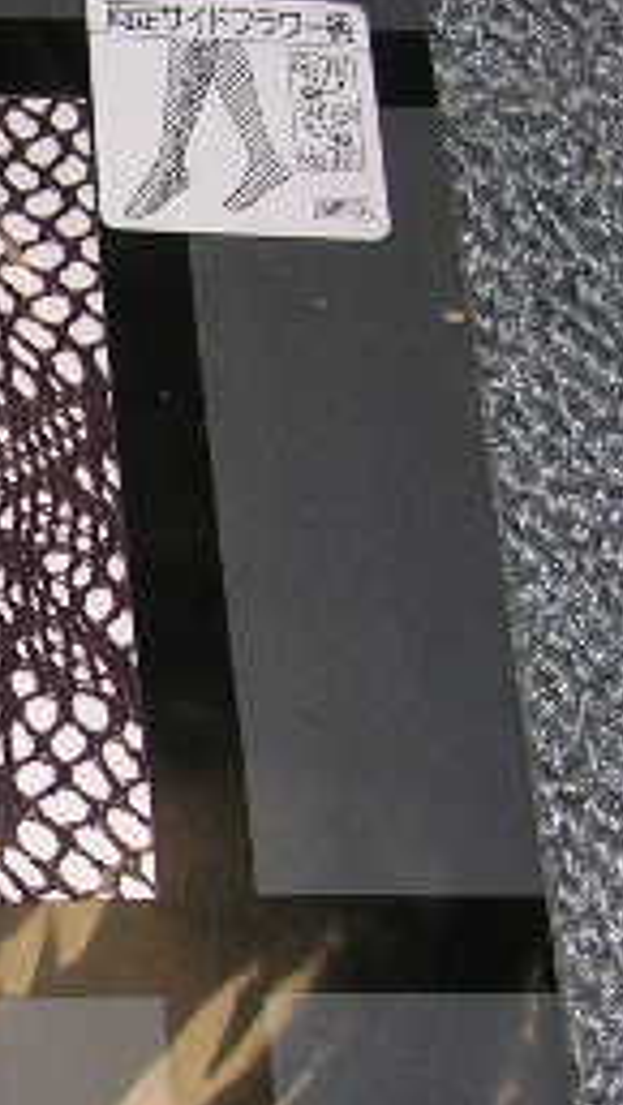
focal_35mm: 103
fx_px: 3018
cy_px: 598
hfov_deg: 11.2
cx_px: -395
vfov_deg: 20.7
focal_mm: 5.8
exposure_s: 1/60.1
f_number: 2.8
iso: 50
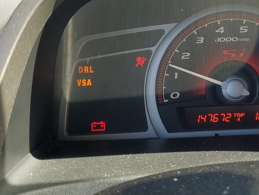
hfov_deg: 33.9
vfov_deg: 26.3
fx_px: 412
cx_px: 206
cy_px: 54
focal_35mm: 55
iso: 50
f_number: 1.5
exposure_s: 1/250
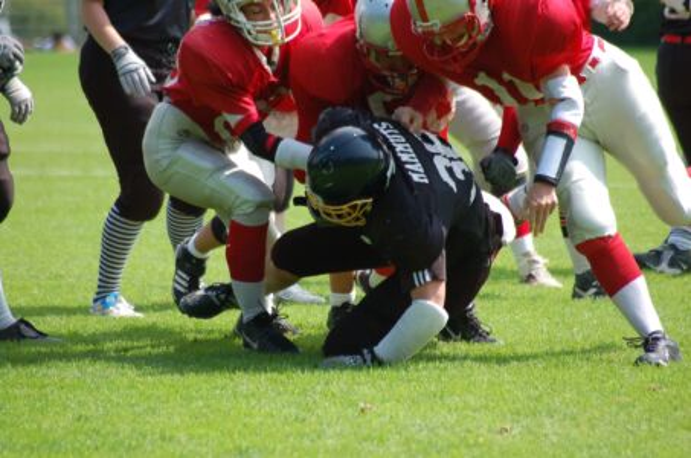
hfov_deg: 6.3
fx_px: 6321
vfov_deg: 4.1
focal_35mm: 330
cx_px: 346
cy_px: 229
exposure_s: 1/1000
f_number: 5.3
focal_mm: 220
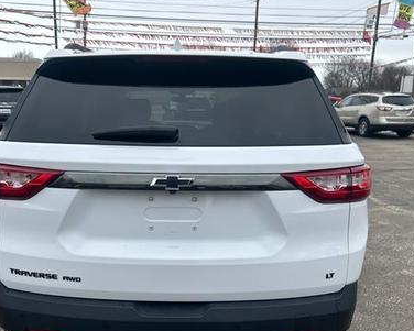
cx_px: 186
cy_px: 195
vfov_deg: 43.2
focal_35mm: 34
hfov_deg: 52.7
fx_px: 417
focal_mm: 5.7
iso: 50
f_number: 1.5
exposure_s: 1/1124
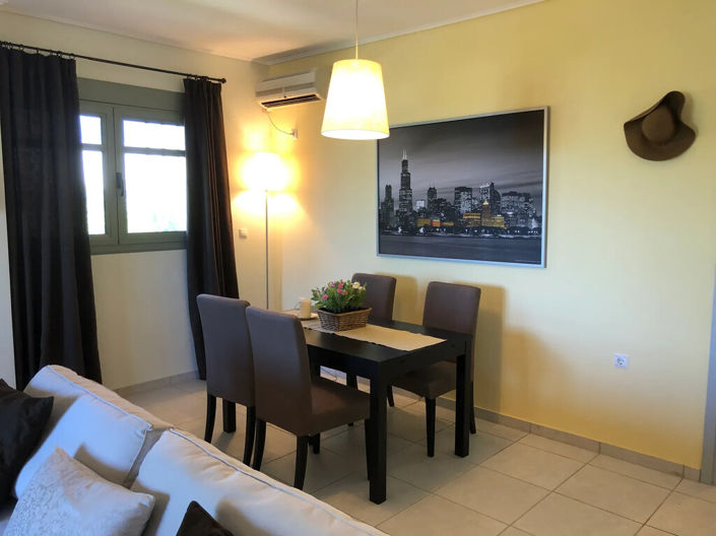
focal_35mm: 28
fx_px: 579
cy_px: 268
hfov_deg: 63.5
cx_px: 358
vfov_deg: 49.7
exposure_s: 1/25
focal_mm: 4
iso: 40
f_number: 1.8
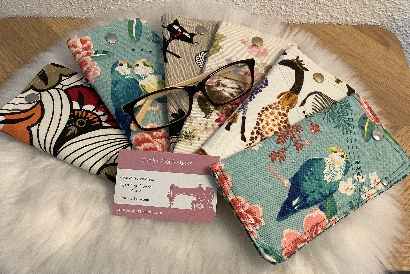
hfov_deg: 53.1
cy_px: 130
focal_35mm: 36
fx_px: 410
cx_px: 189
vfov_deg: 36.9
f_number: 2.4
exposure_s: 1/60
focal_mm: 3.3
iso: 320
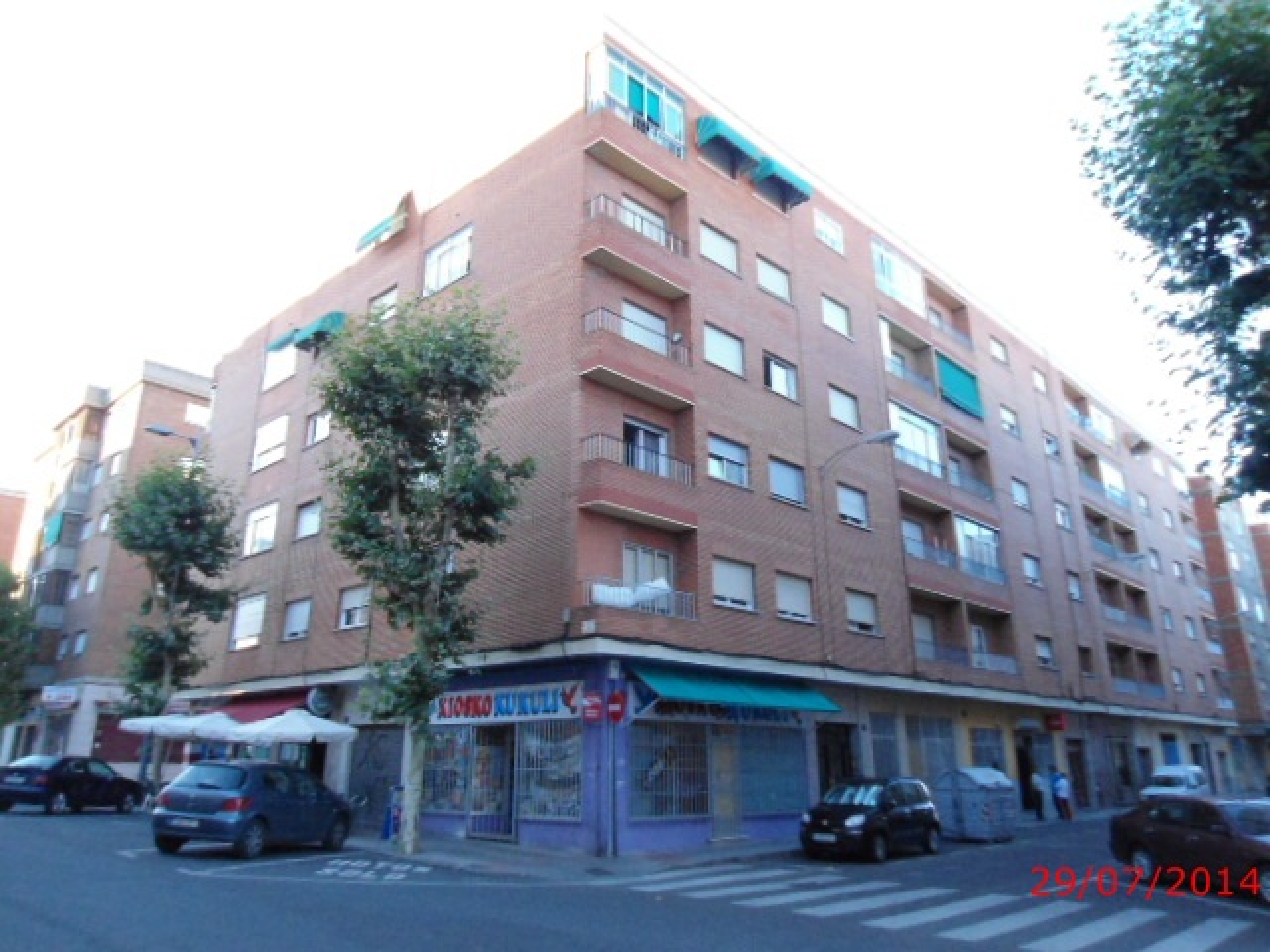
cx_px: 635
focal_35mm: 26
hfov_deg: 67.3
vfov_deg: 53.1
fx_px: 954
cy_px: 476
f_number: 2.8
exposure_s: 1/30
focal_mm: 4.7
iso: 400
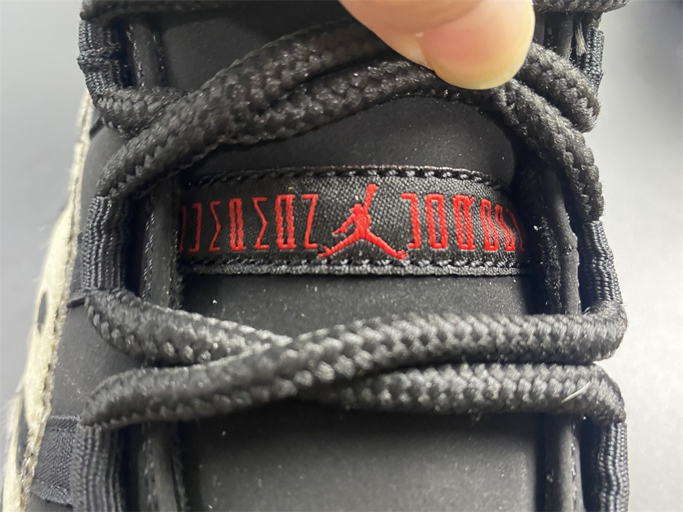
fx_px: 513
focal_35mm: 26
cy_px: 256
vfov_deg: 53.1
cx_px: 342
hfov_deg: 67.3
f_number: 1.8
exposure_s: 1/25
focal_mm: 4.25
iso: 500
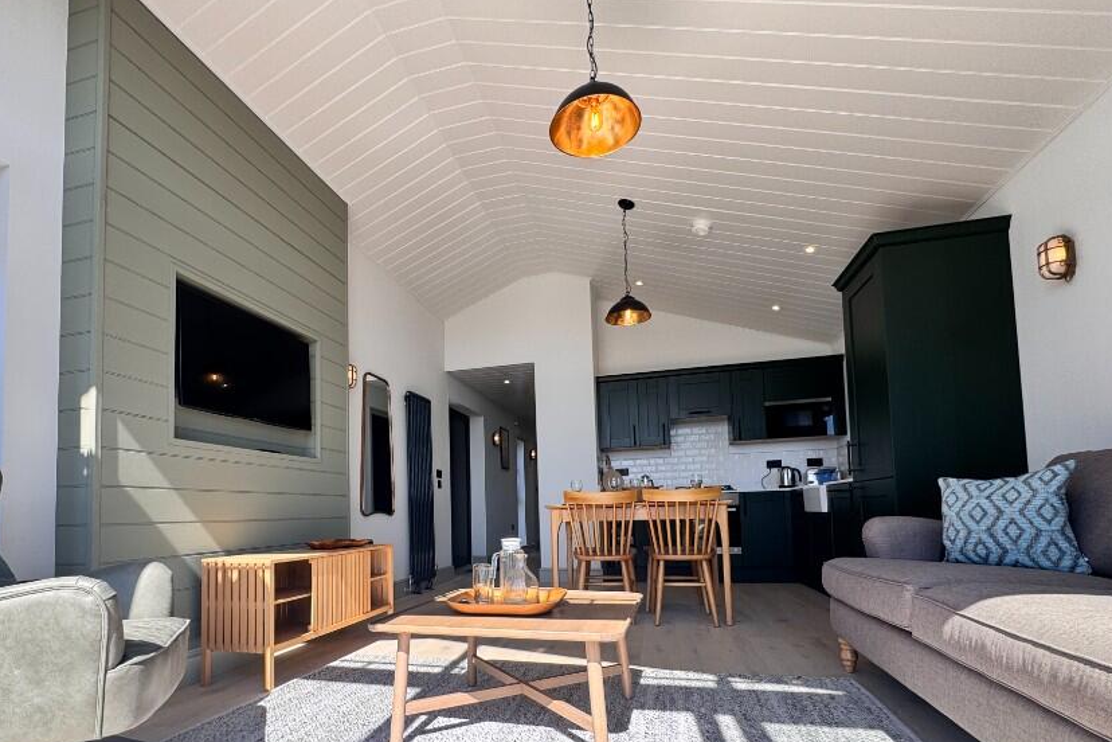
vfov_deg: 66.0
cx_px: 504
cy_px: 480
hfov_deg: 89.8
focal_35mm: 18
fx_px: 556
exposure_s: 1/239
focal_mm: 2.22
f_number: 2.2
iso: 40
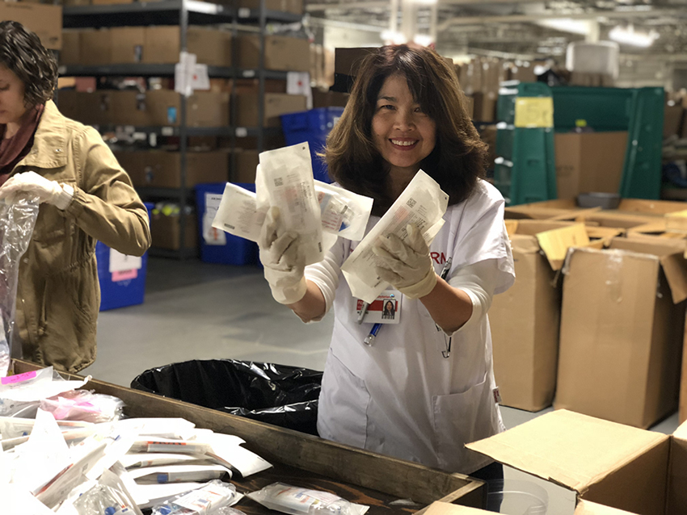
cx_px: 344
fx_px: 1032
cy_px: 258
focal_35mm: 52
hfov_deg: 36.8
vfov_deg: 28.0
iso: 160
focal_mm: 6
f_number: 2.4
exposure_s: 1/12
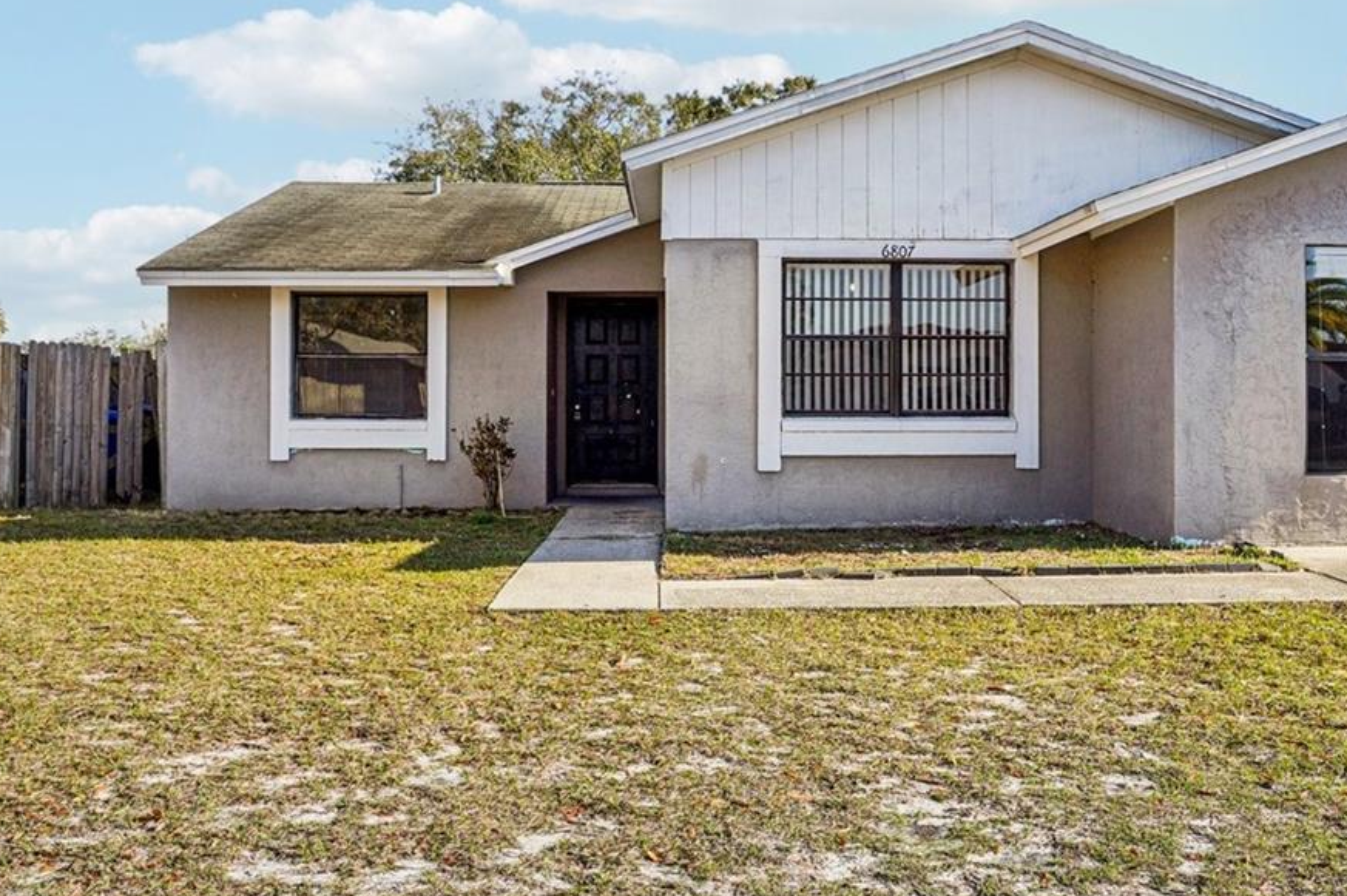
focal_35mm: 33
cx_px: 741
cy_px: 403
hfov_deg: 57.1
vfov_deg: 39.9
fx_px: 1234
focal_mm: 12
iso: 100
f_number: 8
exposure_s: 1/200
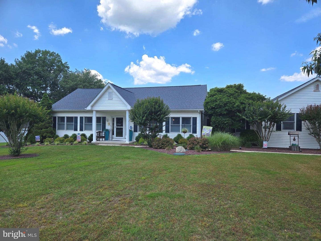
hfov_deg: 73.9
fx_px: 213
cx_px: 160
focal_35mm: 23
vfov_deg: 58.9
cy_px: 120
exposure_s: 1/1238
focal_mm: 5.4
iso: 25
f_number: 1.8
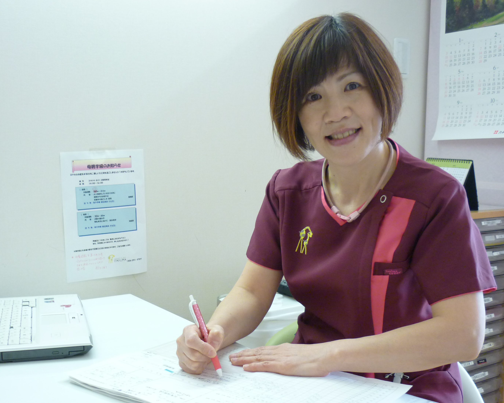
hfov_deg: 42.7
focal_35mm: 43
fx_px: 641
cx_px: 200
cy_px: 228
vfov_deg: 34.8
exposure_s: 1/30
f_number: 2.8
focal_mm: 5.5
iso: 200
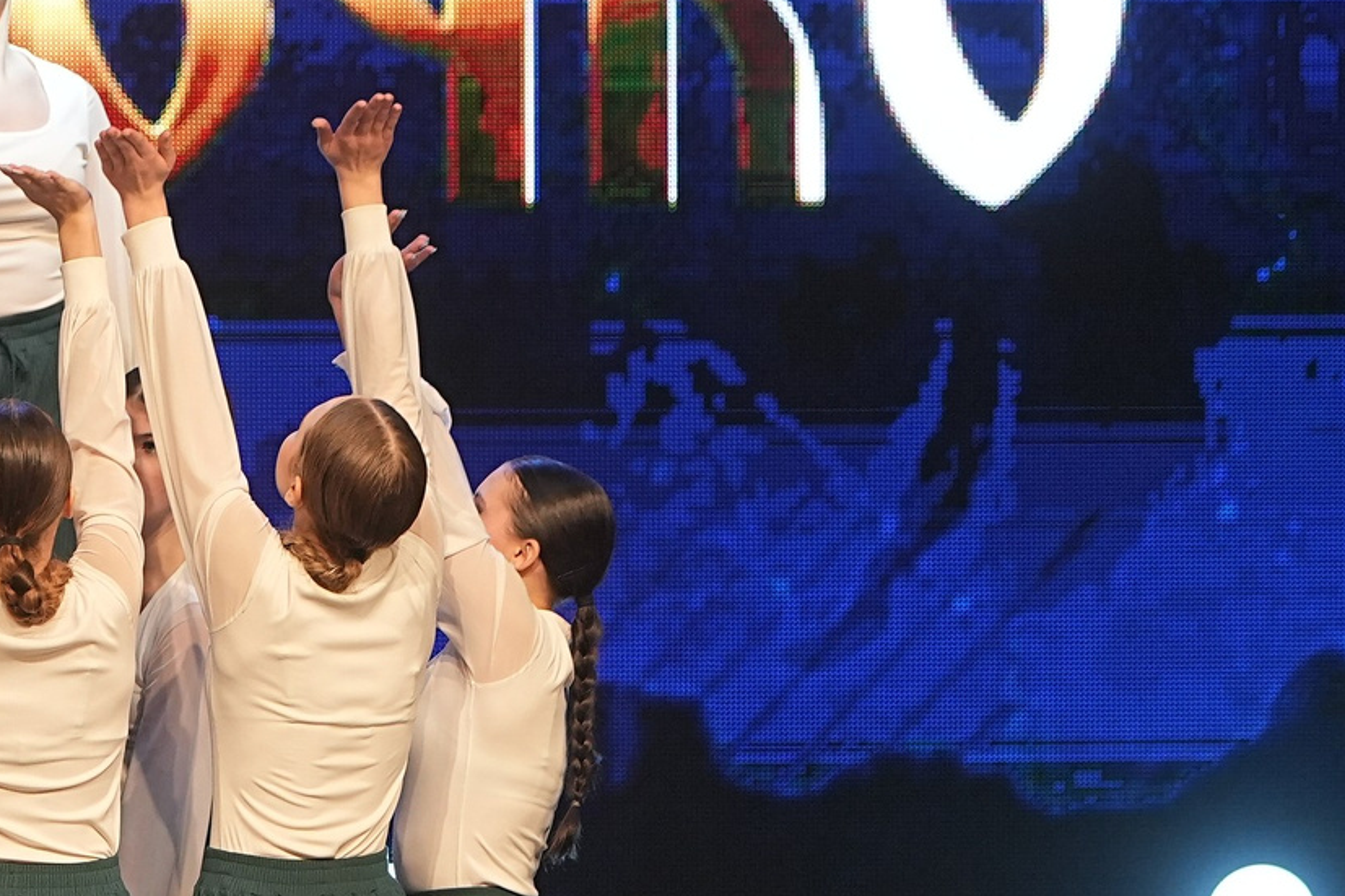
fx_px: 14455
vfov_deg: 3.6
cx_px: -99
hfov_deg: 5.3
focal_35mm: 387
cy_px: 466
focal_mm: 125
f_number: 4
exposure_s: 1/200
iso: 1600
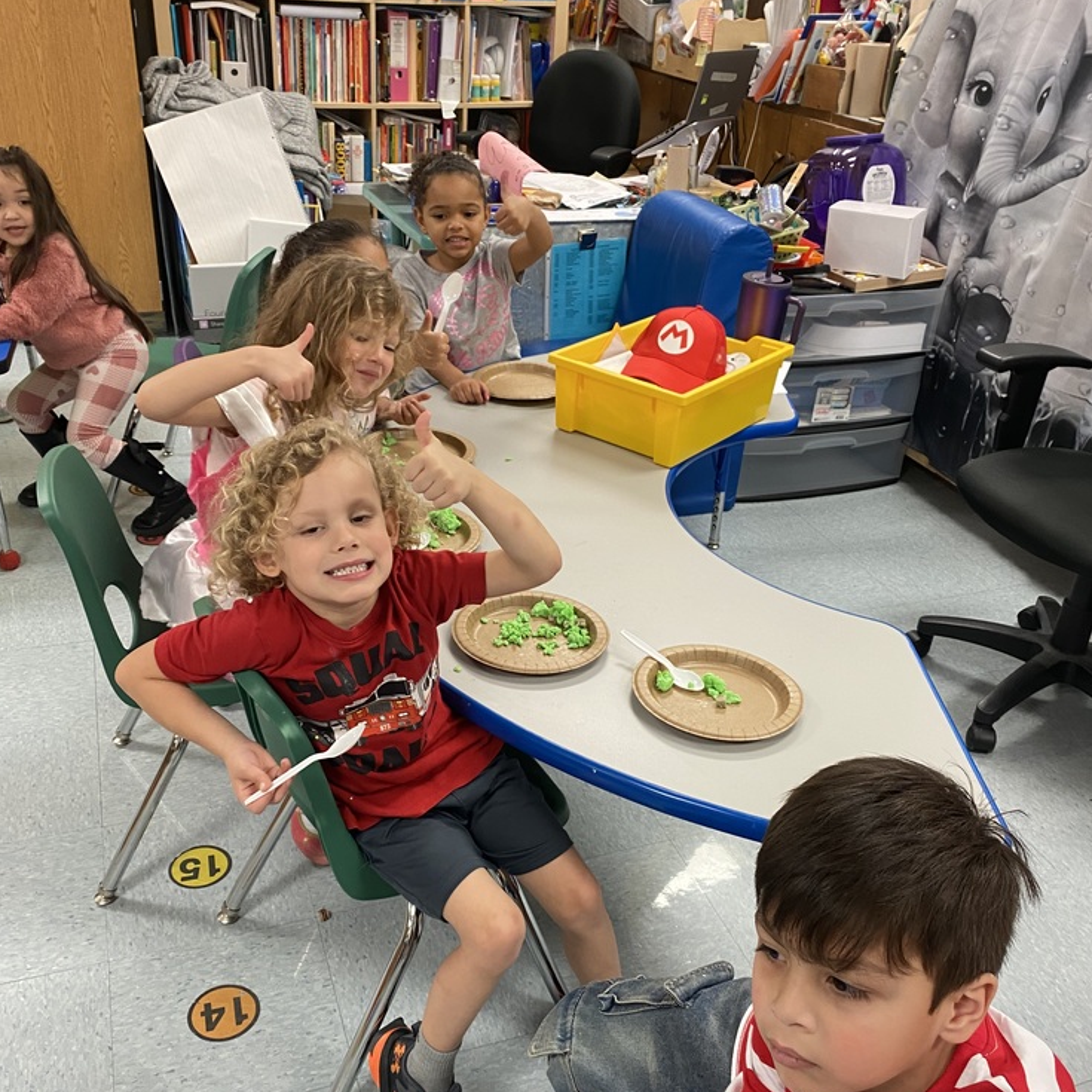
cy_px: 588
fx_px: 1142
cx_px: 547
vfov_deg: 51.1
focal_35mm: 32
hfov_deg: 51.1
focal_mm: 4.25
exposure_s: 1/60
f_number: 1.8
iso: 160
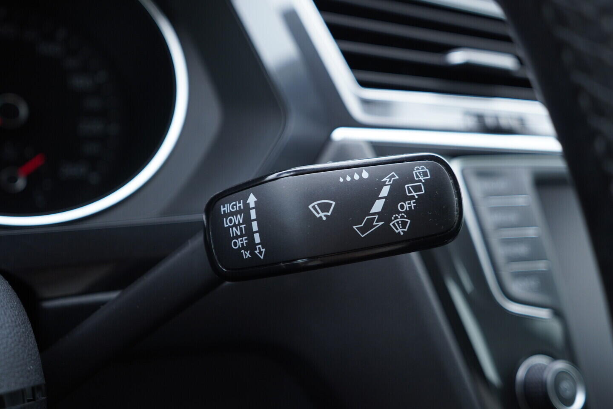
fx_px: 613
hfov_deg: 53.1
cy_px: 204
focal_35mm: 36
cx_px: 306
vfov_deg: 36.9
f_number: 2.8
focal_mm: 24
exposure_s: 1/40
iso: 320
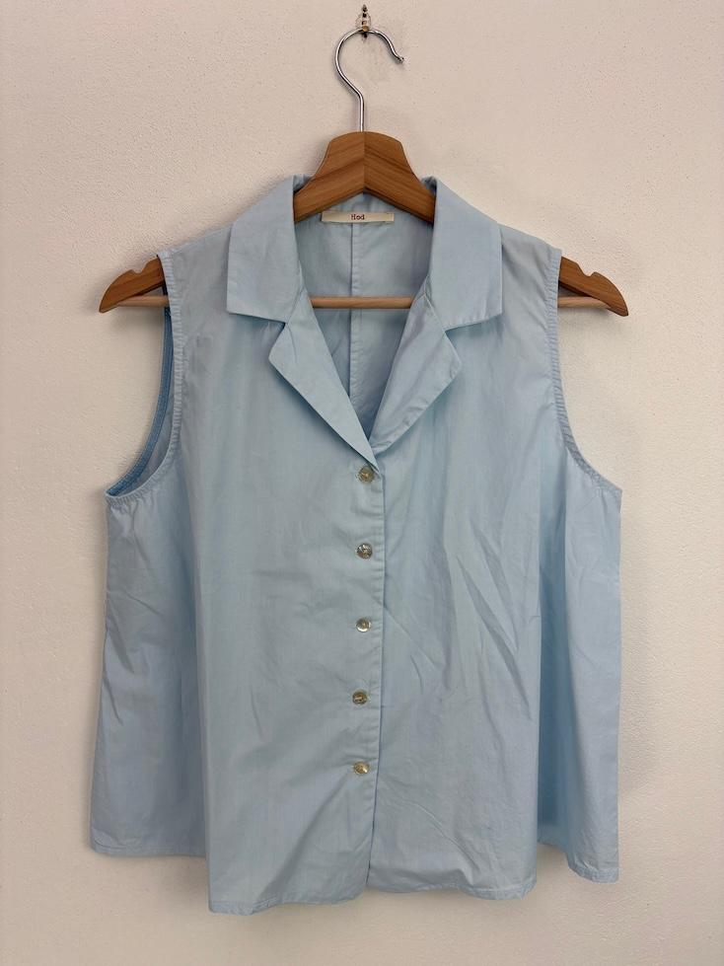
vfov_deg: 67.3
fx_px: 725
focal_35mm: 26
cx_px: 362
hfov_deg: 53.1
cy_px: 483
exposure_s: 1/159
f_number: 1.6
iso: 32
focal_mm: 5.96
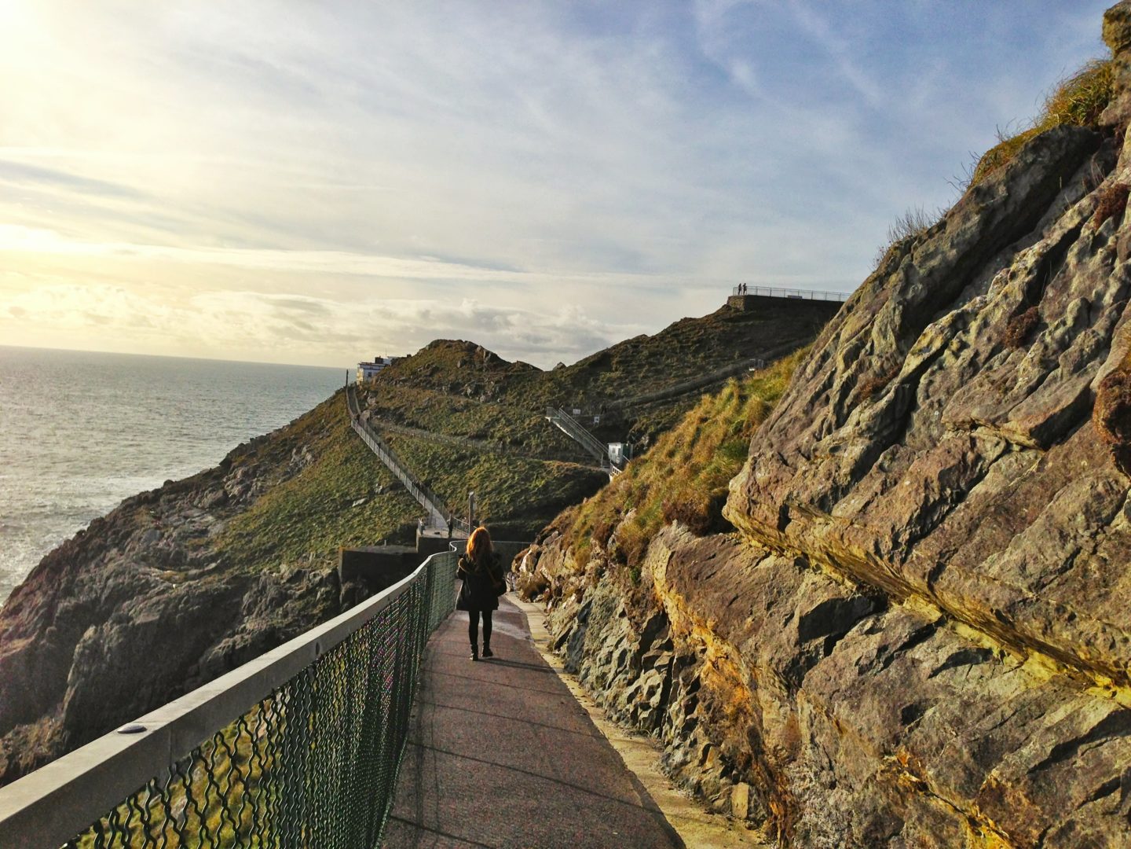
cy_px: 424
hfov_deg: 55.4
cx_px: 566
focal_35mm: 33
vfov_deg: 42.9
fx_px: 1078
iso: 50
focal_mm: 4.13
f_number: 2.4
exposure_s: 1/2857
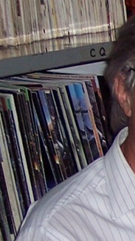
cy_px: 224
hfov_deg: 4.9
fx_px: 1490
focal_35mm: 234
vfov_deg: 9.2
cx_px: 452
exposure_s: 1/60
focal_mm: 8
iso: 100
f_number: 2.8
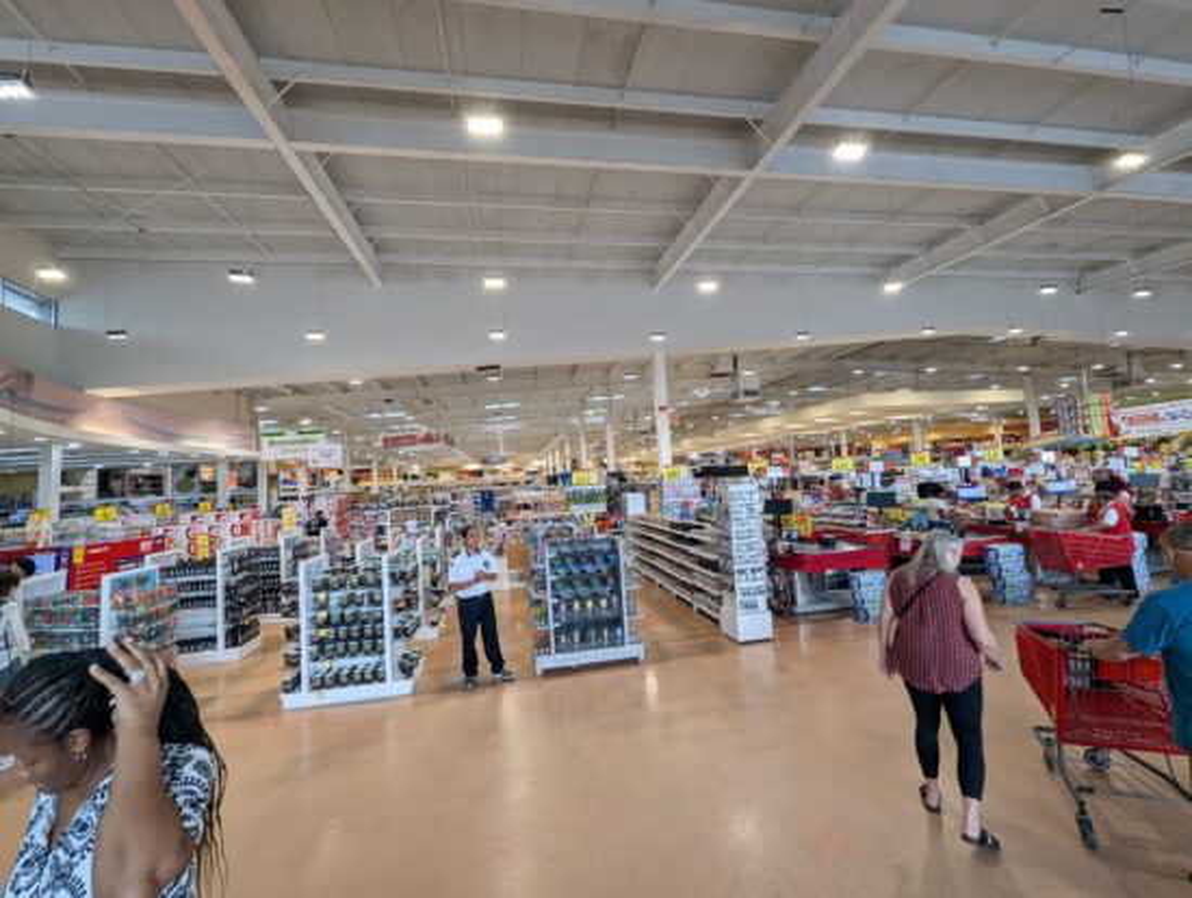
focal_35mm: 13
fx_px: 448
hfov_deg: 106.1
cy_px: 449
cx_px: 596
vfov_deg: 90.0
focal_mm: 1.95
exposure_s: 1/246
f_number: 2.2
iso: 248
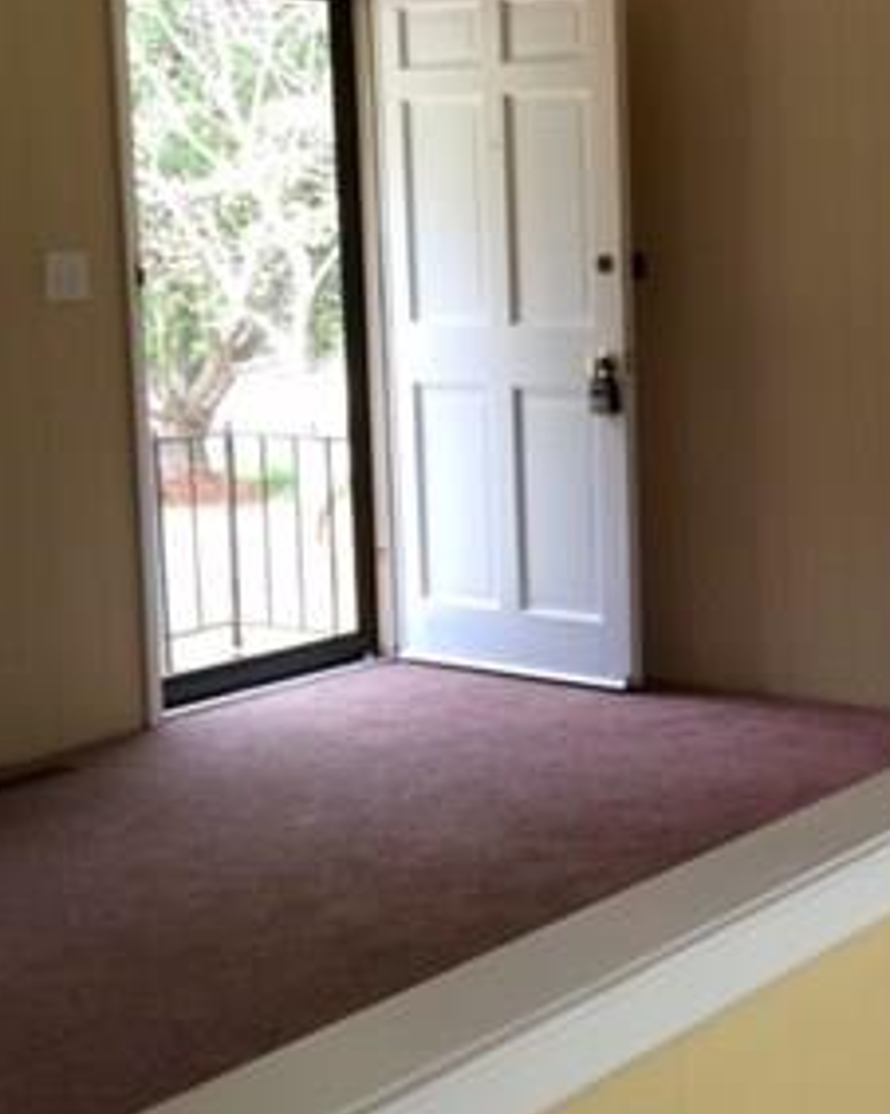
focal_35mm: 64
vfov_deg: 29.6
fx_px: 2110
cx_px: 882
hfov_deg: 22.9
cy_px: 484
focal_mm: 4.15
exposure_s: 1/40
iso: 32
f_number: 2.2
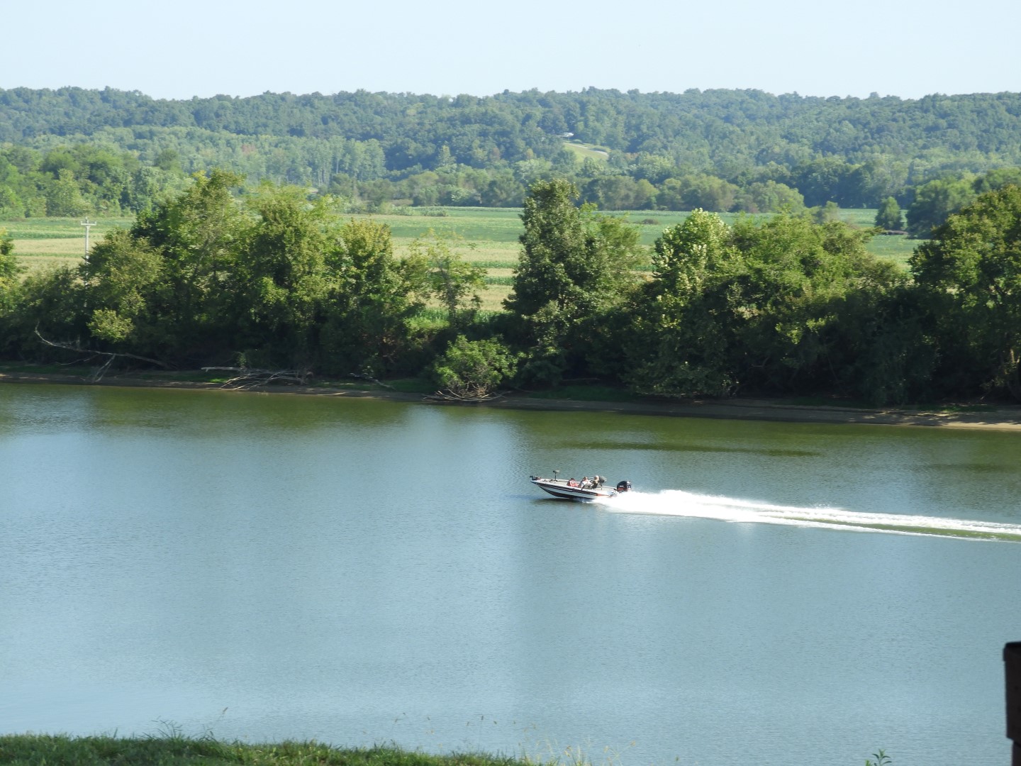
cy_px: 383
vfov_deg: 11.0
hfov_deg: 14.6
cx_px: 510
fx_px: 3982
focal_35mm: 135
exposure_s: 1/250
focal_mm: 24.2
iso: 100
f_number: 5
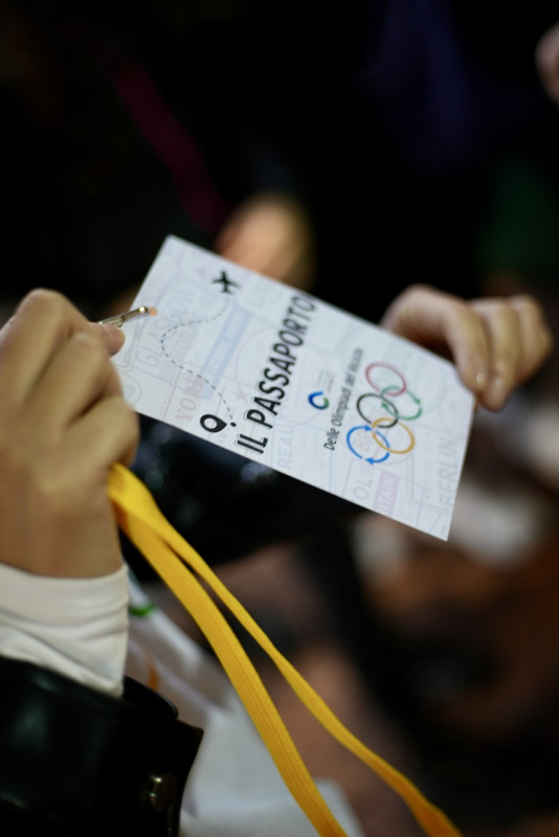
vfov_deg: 39.6
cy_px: 418
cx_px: 280
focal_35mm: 50
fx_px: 1163
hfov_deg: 27.0
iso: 1600
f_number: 2
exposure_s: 1/160
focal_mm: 50
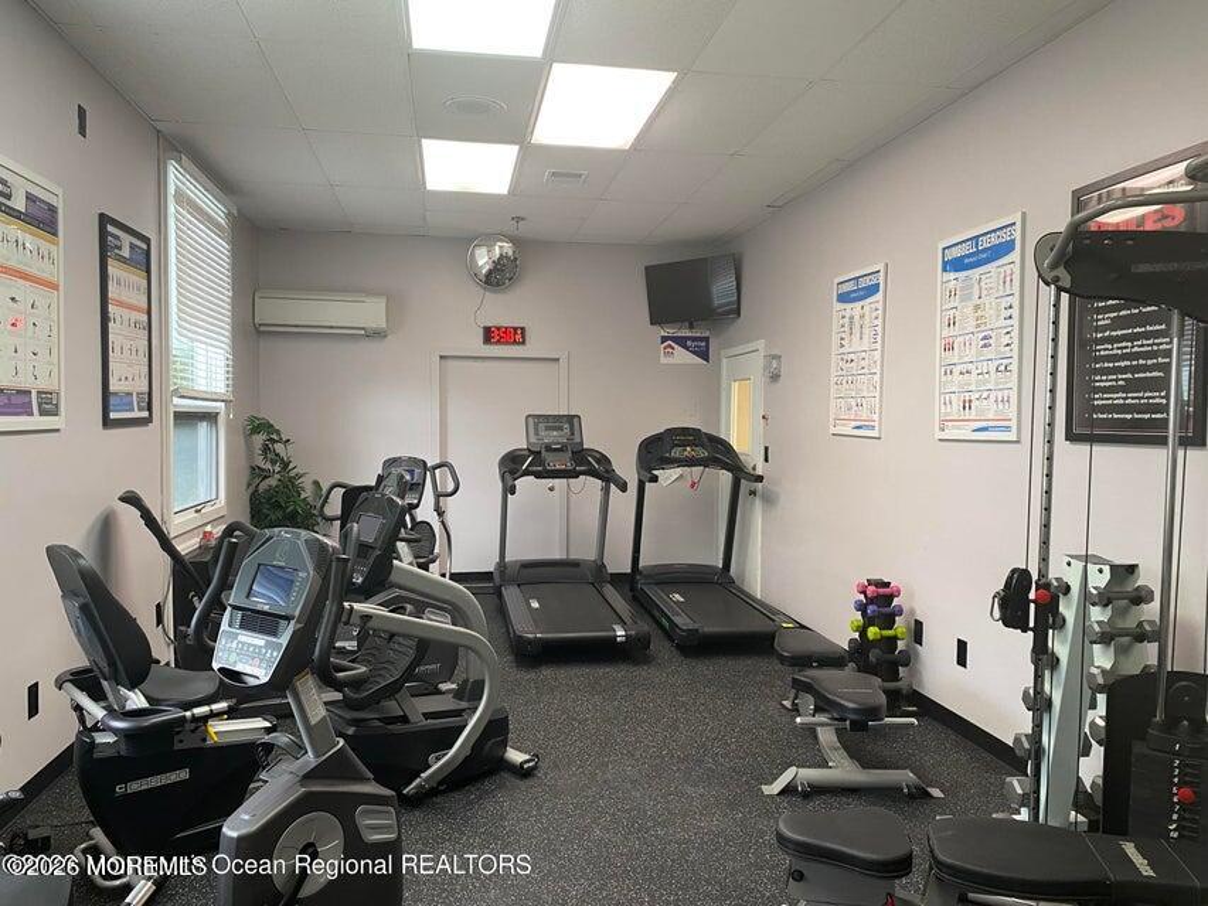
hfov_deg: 67.3
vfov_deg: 53.1
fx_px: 907
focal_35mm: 26
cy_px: 453
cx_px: 604
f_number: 1.8
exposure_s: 1/60
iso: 125
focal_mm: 4.25
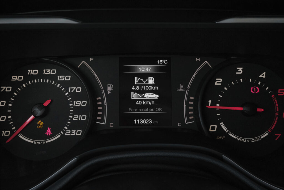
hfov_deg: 53.1
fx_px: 284
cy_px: 95
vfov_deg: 36.9
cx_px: 142
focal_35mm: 36
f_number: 9
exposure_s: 1/200
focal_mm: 24.2
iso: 2000
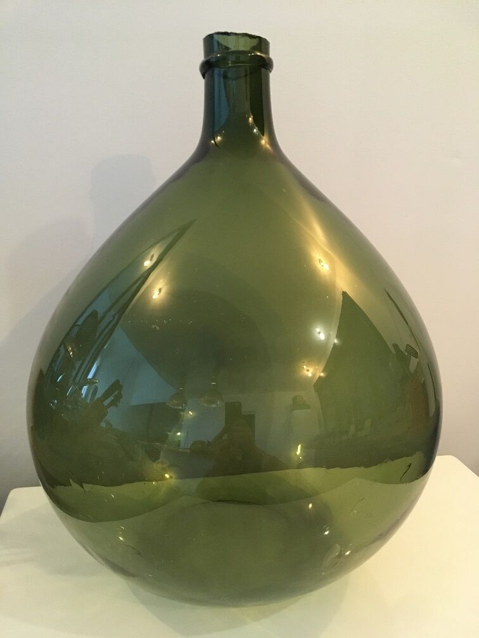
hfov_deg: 48.2
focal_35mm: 29
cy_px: 319
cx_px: 240
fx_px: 535
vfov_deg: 61.7
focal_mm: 4.15
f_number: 2.2
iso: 250
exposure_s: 1/17
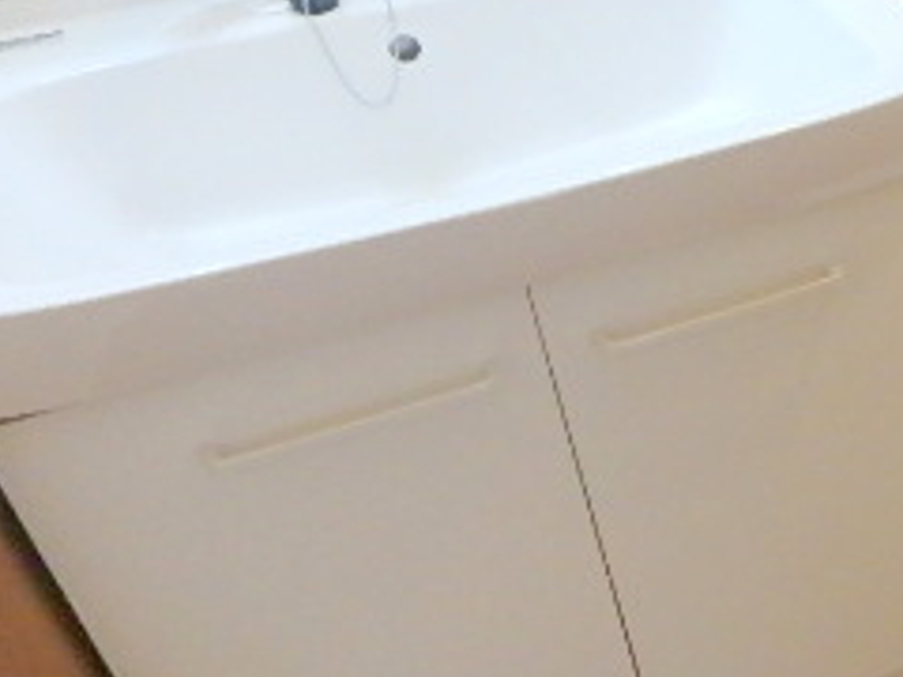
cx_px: 1185
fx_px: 1461
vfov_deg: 26.0
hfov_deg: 28.1
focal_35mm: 56
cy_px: 440
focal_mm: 3.7
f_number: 3.5
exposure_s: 1/40
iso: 640
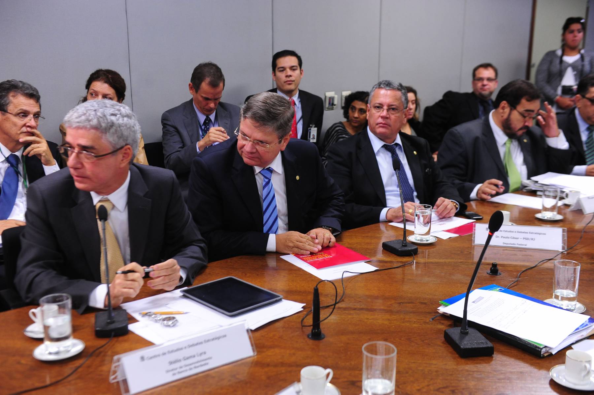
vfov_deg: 35.0
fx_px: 627
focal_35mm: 38
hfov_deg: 50.7
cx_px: 297
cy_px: 198
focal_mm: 38
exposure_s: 1/80
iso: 2000
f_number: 4.5
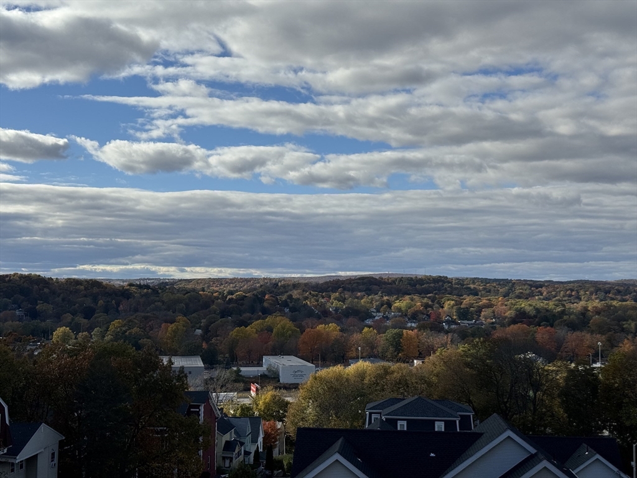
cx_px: 318
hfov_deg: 39.7
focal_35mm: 48
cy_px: 239
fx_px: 883
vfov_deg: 30.3
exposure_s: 1/9009
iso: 64
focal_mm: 6.76
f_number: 1.78
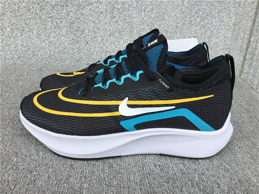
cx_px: 130
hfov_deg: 58.4
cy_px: 97
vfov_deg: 45.4
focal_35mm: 31
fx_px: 232
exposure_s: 1/186
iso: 25
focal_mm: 3.3
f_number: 2.4
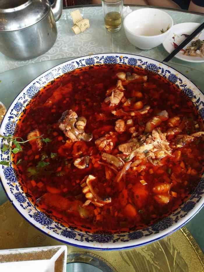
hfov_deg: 53.1
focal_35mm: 26
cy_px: 136
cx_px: 102
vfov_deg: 67.3
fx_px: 204
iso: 138
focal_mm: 3.88
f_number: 2
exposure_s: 1/50
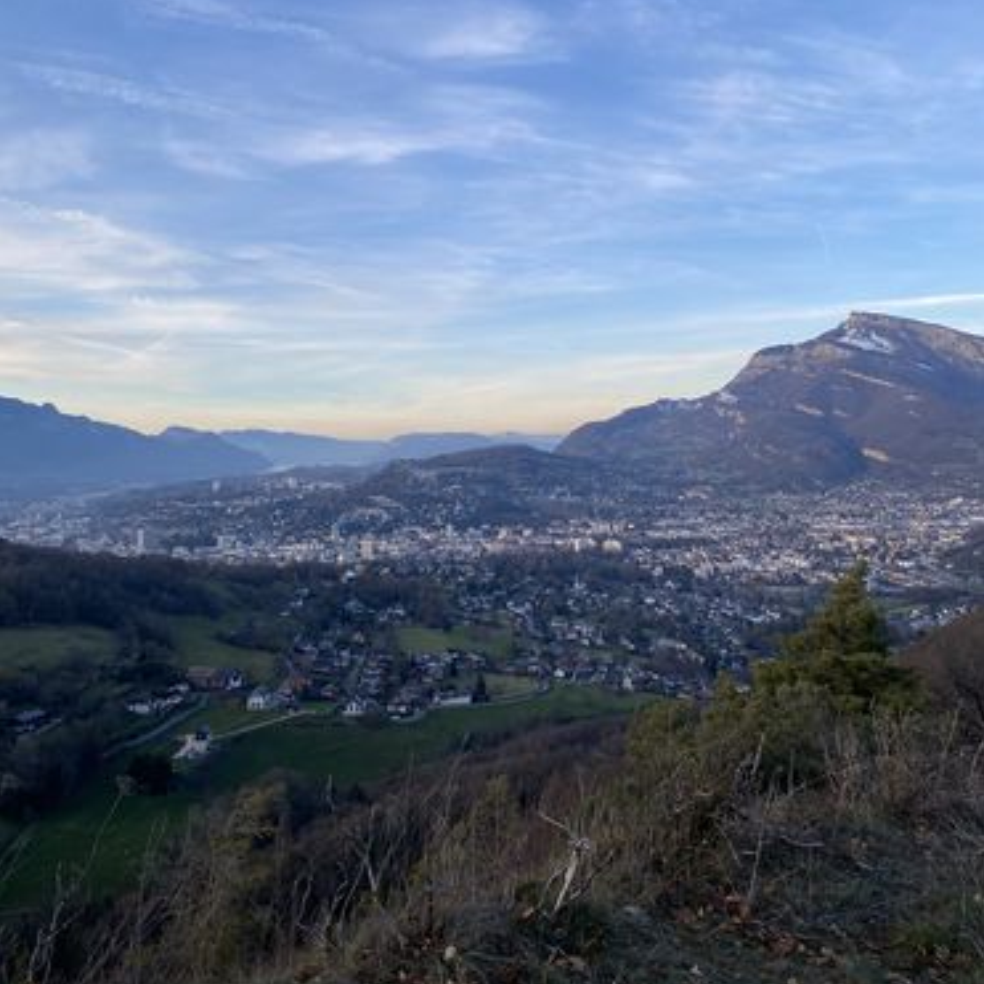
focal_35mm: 31
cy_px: 355
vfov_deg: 51.9
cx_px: 495
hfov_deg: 52.5
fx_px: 997
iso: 32
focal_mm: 4.25
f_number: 1.8
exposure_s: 1/585
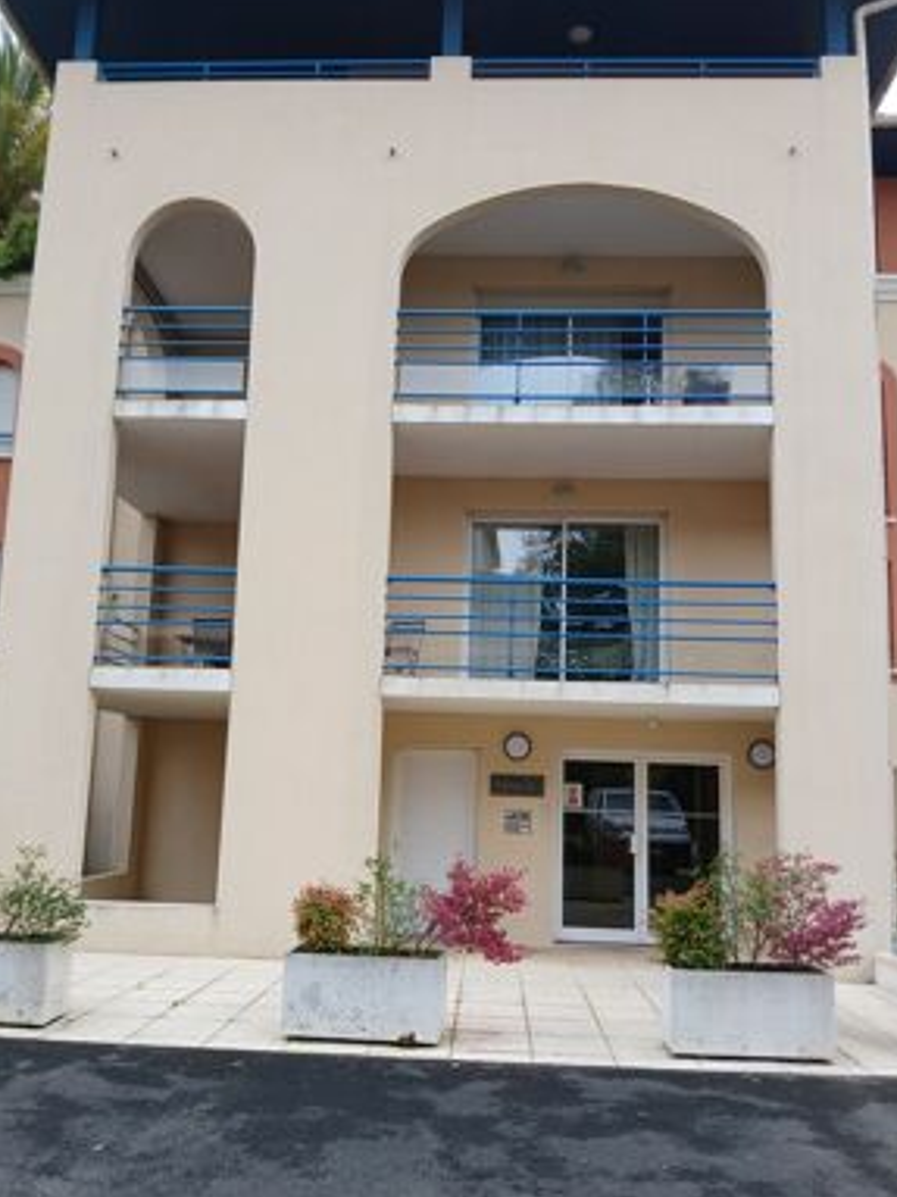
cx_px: 438
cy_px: 649
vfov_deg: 61.6
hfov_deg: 48.2
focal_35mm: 29
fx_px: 1003
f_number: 1.8
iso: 20
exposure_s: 1/198
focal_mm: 3.98
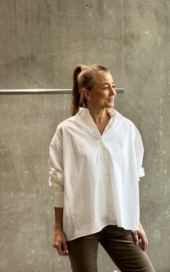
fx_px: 378
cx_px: 101
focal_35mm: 51
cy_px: 136
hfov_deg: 25.3
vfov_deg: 39.6
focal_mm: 6.86
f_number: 1.78
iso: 64
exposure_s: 1/121
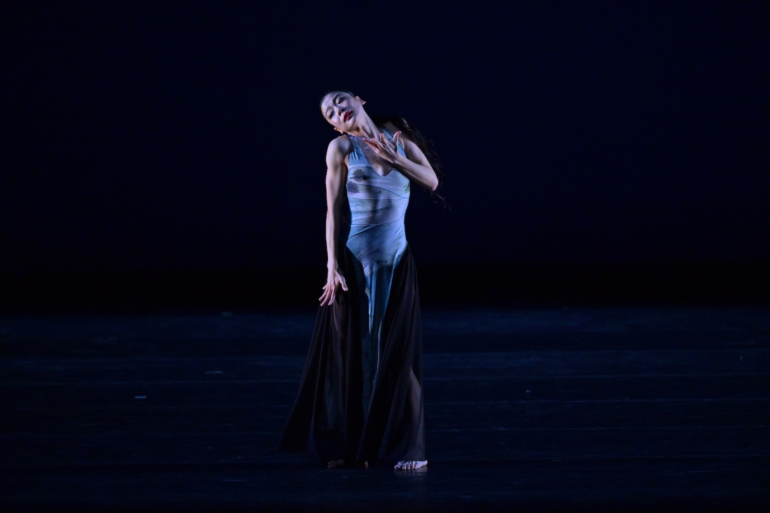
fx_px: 8127
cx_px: 385
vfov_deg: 3.6
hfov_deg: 5.4
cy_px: 256
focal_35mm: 380
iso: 5000
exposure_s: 1/400
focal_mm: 380
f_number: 4
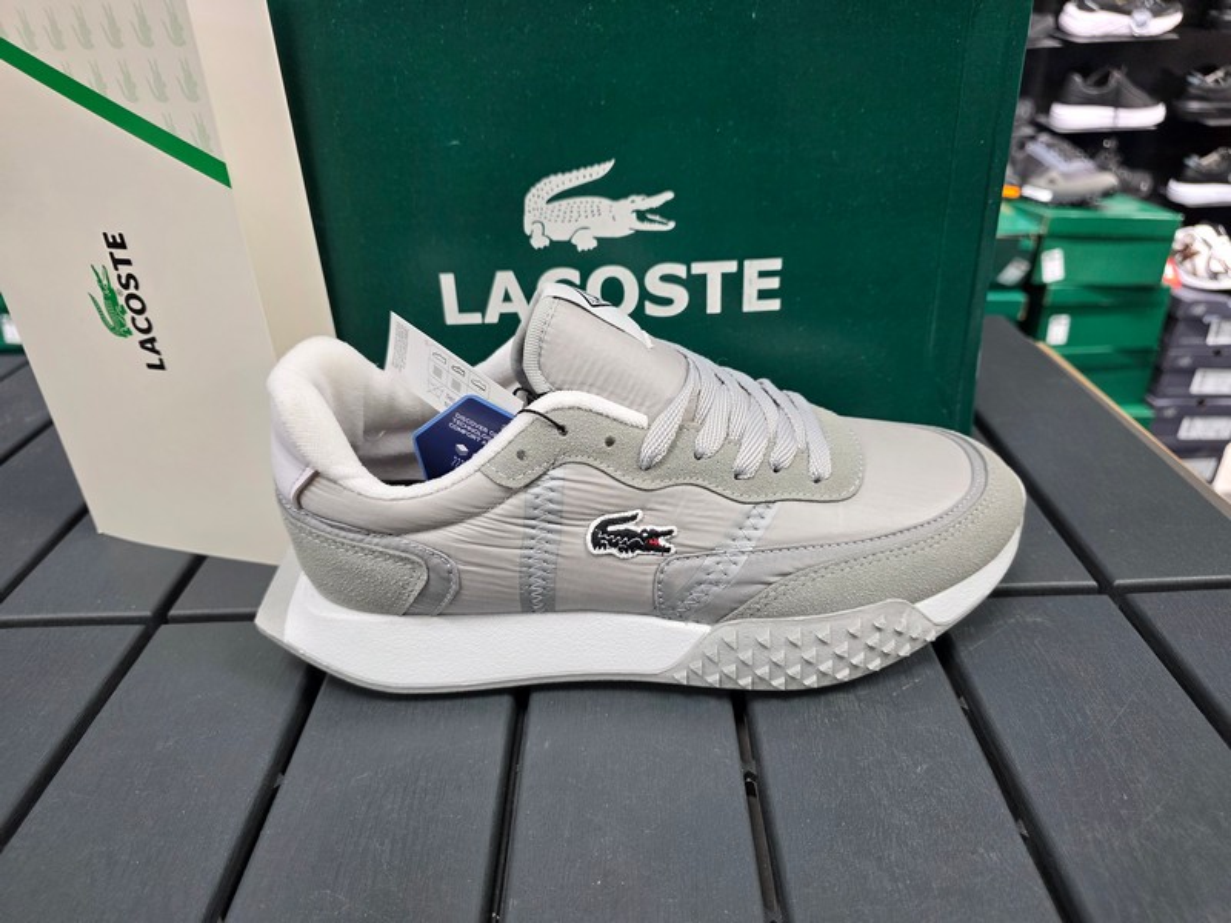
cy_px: 462
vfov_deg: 58.9
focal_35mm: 23
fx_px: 818
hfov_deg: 73.9
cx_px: 616
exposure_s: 1/100
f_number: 1.7
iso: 200
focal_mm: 6.3
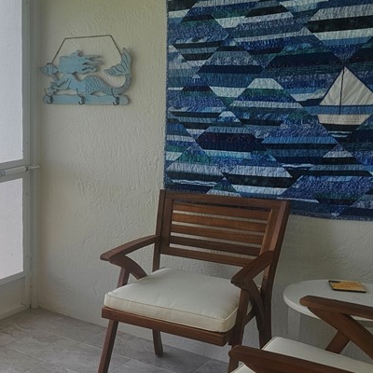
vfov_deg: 32.7
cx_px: -41
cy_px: 229
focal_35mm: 52
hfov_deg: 29.4
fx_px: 634
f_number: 1.7
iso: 40
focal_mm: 6.3
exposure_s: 1/120
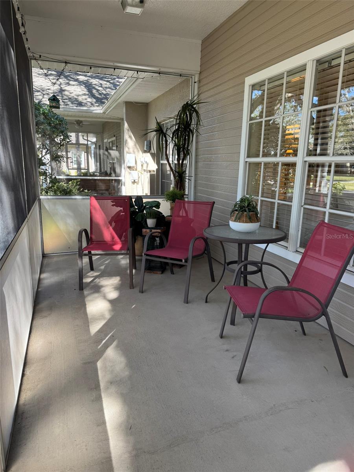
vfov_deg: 71.6
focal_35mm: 24
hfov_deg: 56.8
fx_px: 327
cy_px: 236
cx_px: 177
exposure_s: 1/162
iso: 80
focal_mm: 6.76
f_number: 1.78
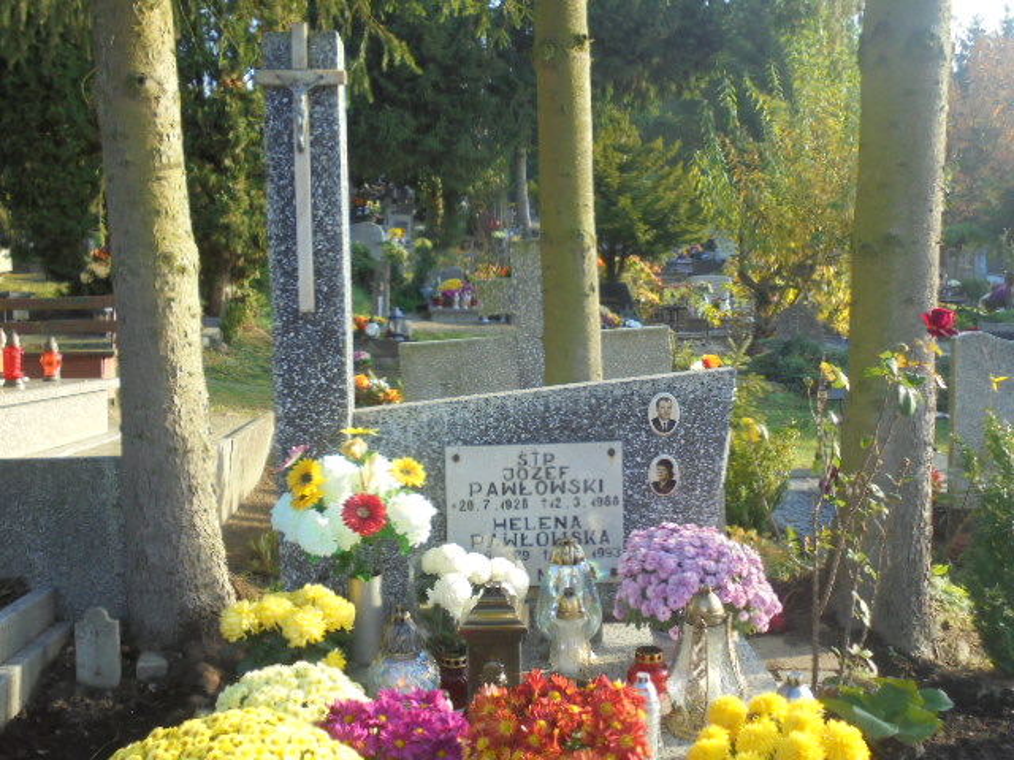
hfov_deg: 49.0
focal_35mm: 38
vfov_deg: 37.7
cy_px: 380
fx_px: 1113
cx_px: 507
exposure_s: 1/80
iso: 100
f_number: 4.2
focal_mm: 6.9
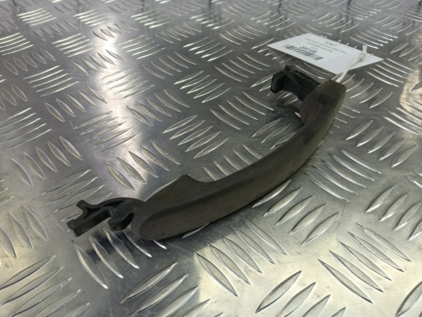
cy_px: 158
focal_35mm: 23
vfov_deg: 58.9
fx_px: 280
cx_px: 211
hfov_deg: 73.9
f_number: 1.6
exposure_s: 1/50
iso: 94
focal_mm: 4.11
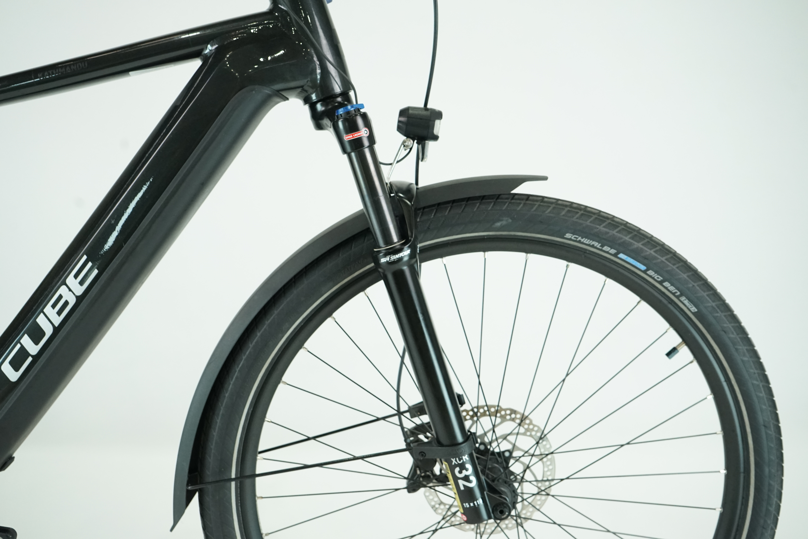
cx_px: 404
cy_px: 270
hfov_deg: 53.1
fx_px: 808
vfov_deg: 36.9
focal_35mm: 36
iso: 2500
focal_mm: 36
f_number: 6.3
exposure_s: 1/200
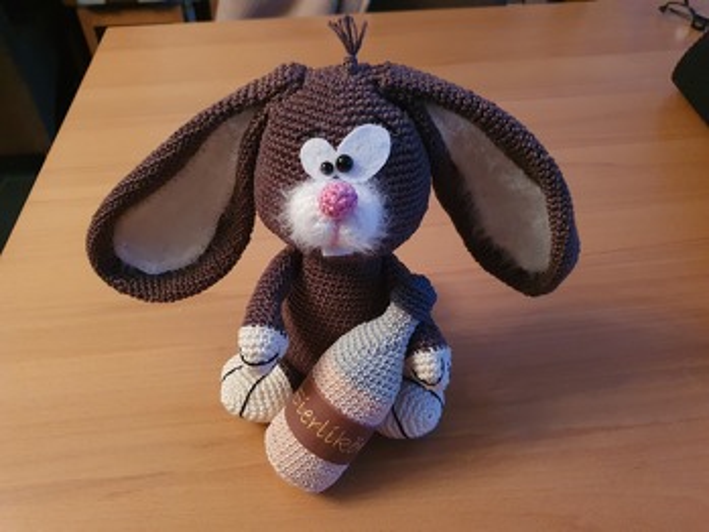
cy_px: 266
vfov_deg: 53.1
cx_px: 354
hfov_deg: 67.3
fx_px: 533
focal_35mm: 26
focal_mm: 4.32
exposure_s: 1/33
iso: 640
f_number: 1.5
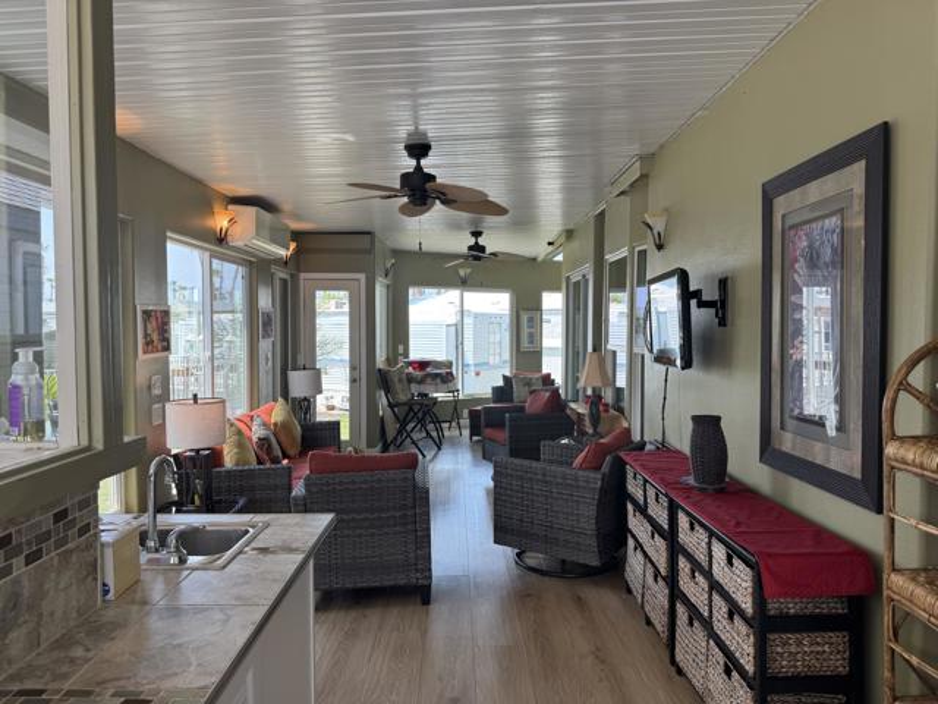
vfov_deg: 56.8
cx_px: 469
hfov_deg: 71.6
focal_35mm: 24
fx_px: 650
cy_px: 352
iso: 80
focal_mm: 6.76
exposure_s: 1/276
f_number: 1.78
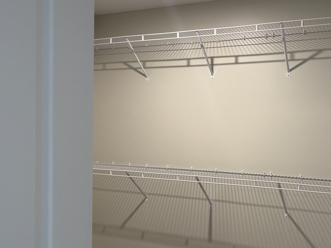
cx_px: 230
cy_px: 130
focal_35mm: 34
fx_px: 325
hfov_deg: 52.6
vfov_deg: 41.8
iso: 160
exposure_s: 1/60
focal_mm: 6.76
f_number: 1.78
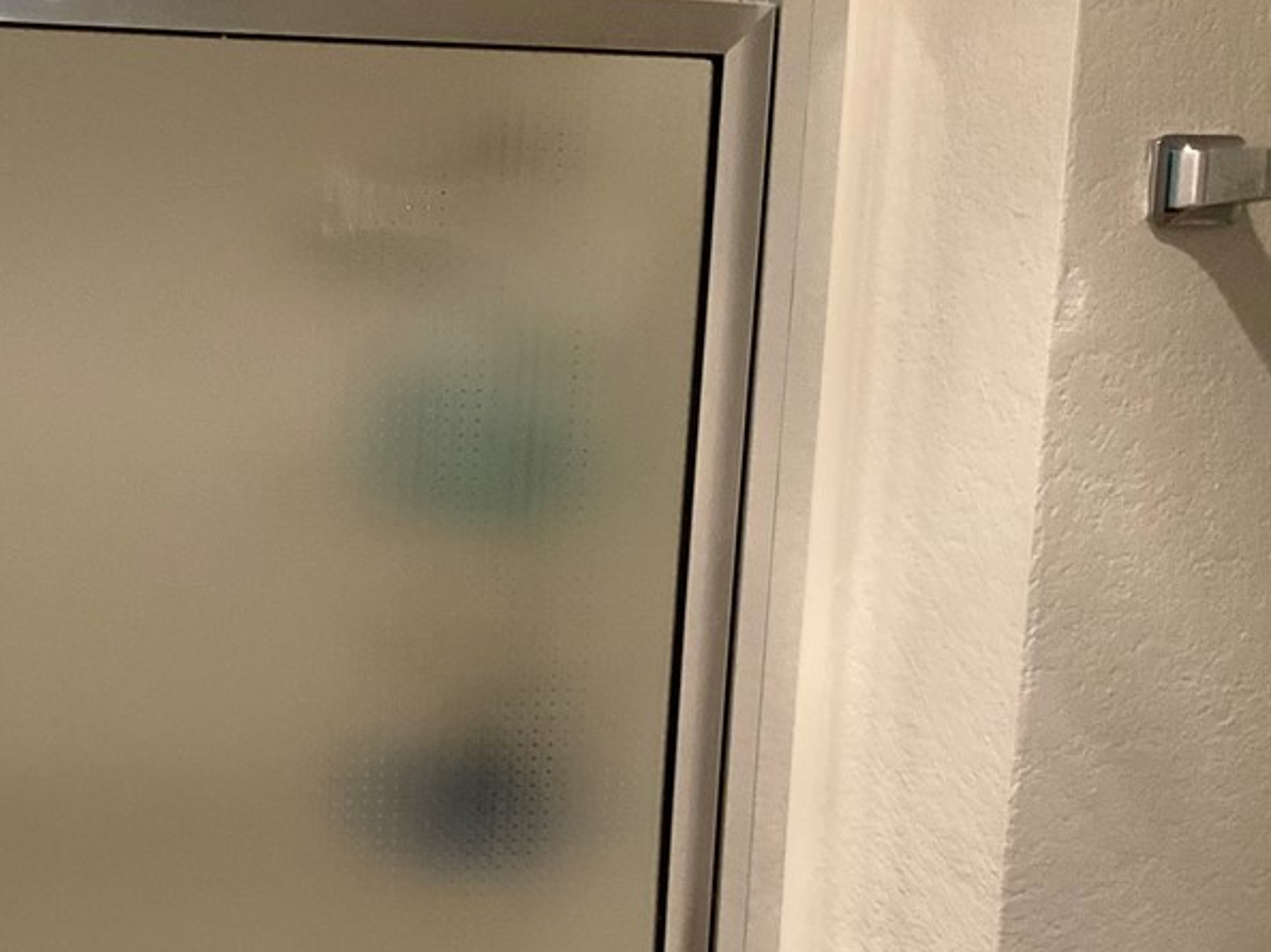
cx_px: 193
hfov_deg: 36.4
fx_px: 1835
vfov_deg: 28.8
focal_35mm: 50
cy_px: 680
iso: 250
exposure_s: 1/60
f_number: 1.8
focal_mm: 3
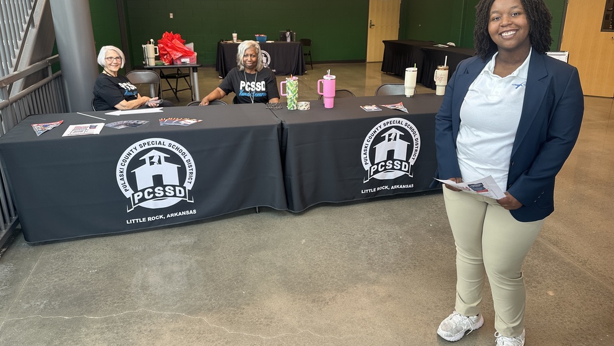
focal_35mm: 27
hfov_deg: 69.9
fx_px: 440
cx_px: 308
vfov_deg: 42.7
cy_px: 140
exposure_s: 1/120
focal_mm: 6.86
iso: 160
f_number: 1.78
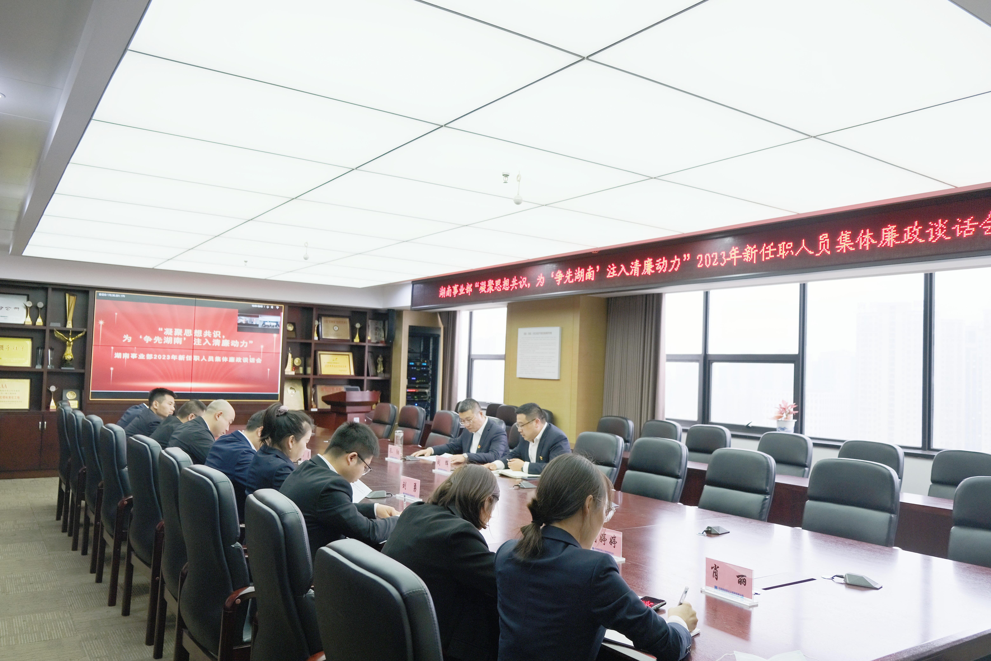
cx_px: 496
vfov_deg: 47.9
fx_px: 743
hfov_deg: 67.4
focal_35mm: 27
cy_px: 330
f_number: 3.2
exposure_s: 1/105
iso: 320
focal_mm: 18
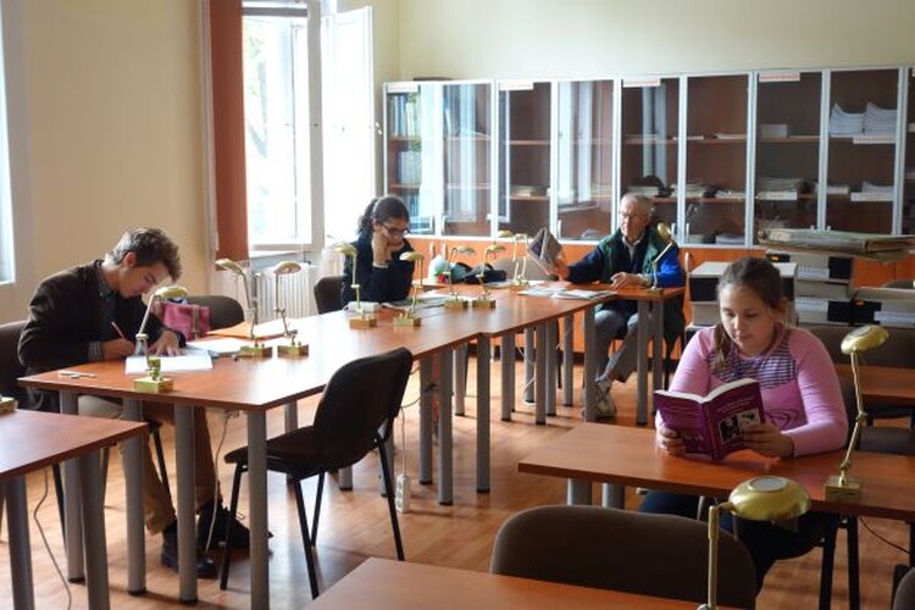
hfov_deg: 42.7
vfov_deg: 29.2
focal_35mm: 46
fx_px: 1169
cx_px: 458
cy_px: 305
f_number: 3.2
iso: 640
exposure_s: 1/50
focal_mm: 17.18
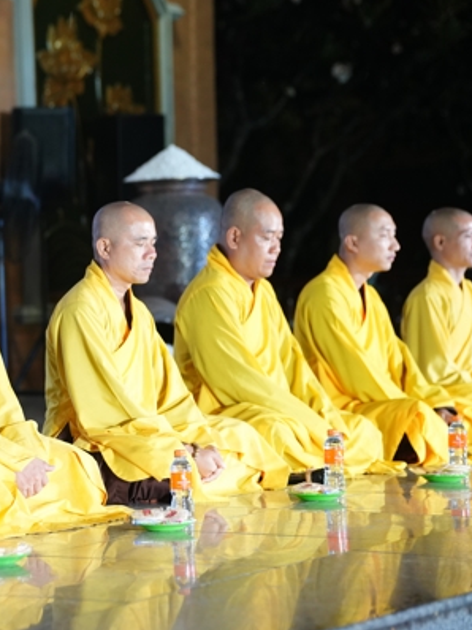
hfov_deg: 11.1
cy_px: 321
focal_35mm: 132
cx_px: 0
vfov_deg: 14.9
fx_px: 2402
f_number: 2.8
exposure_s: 1/200
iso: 1600
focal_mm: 84
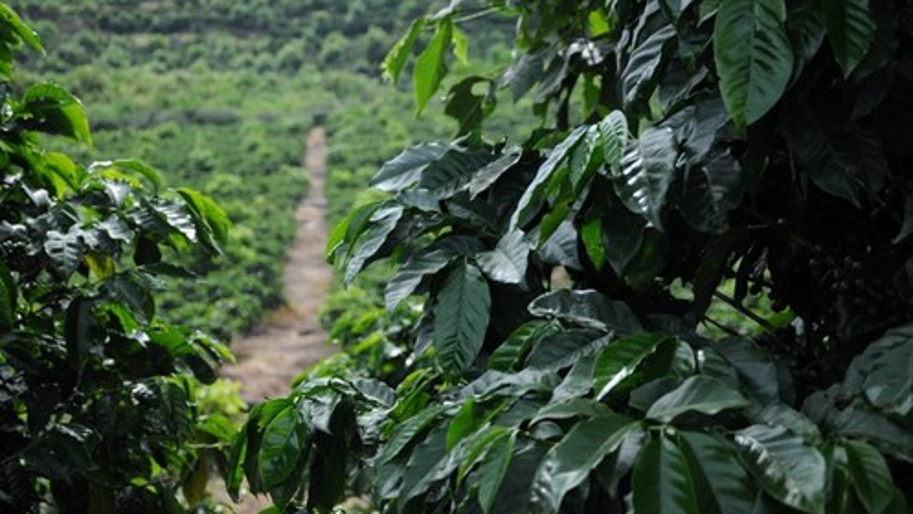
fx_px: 1453
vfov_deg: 20.1
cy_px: 215
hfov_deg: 34.9
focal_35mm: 60
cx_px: 457
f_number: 4.5
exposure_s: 1/3200
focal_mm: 38
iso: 1000
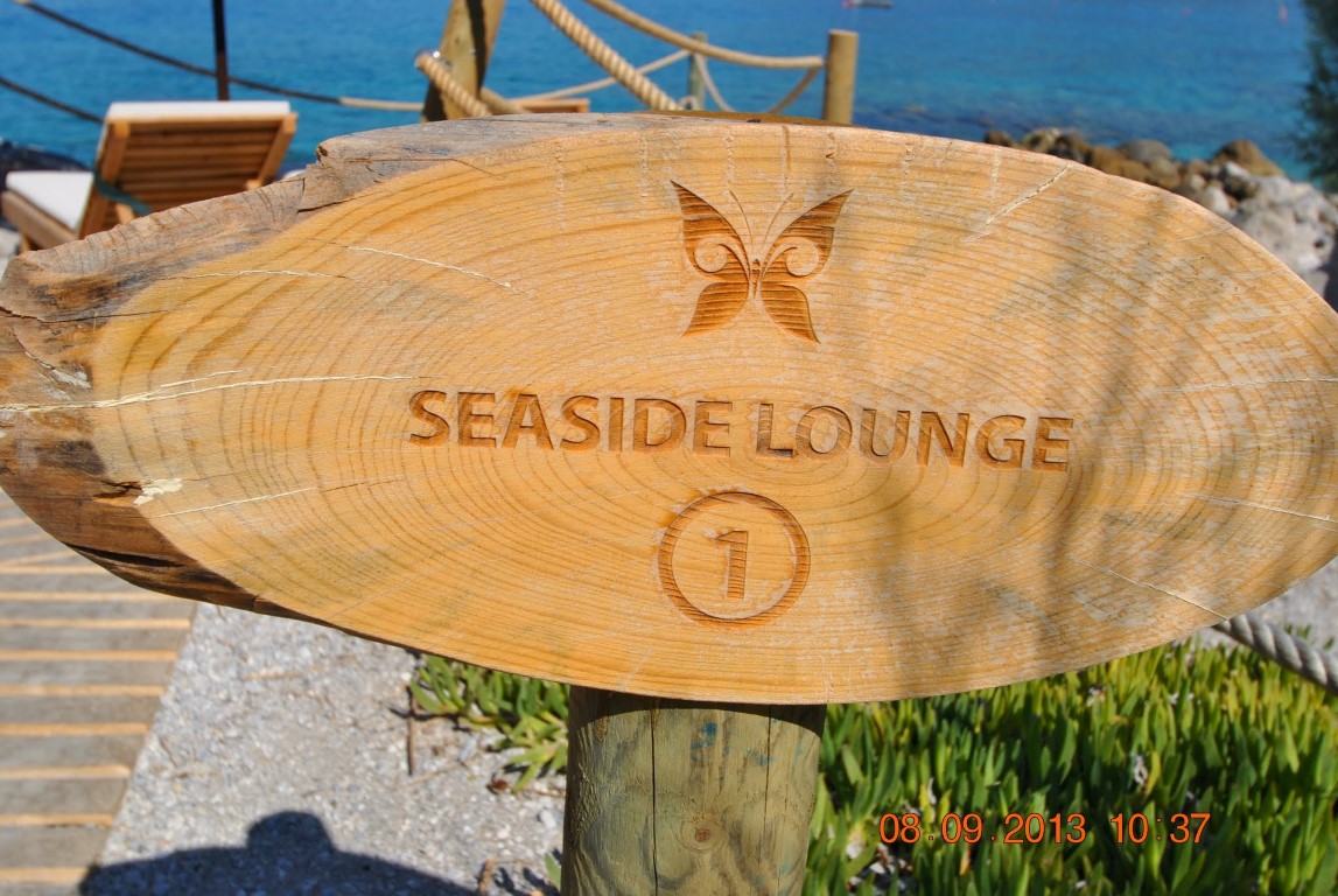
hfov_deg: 53.1
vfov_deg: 37.0
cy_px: 448
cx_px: 669
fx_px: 1340
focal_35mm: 36
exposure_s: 1/320
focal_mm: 24
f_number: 9
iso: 100
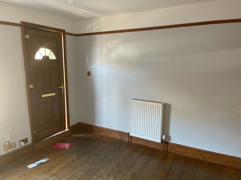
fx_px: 174
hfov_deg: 69.4
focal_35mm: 25
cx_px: 120
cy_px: 90
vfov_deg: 54.9
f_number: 1.6
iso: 200
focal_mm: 5.1
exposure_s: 1/60
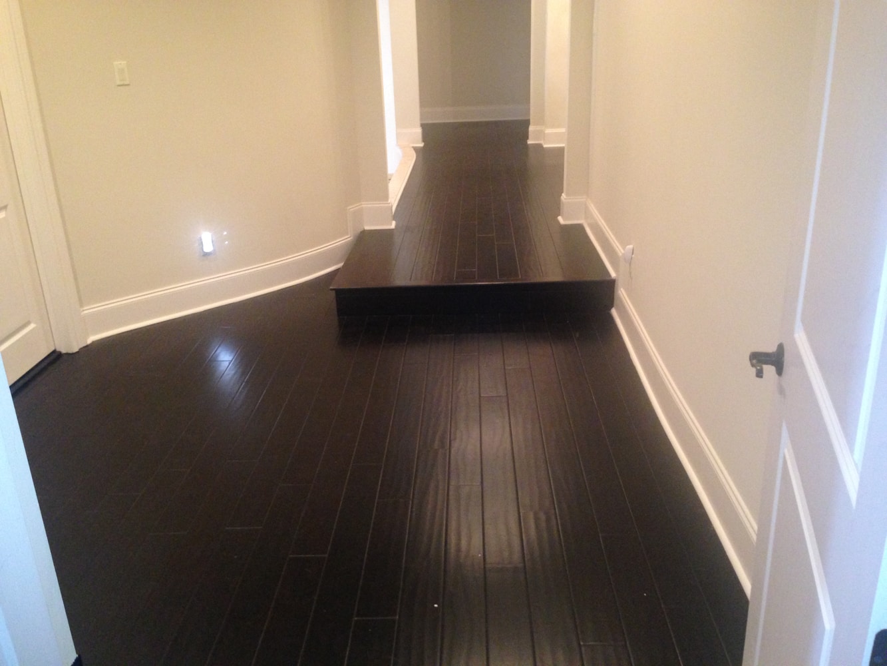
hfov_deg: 55.3
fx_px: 846
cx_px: 444
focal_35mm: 33
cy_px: 333
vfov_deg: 43.0
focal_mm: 4.13
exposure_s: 1/16
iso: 320
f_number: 2.4
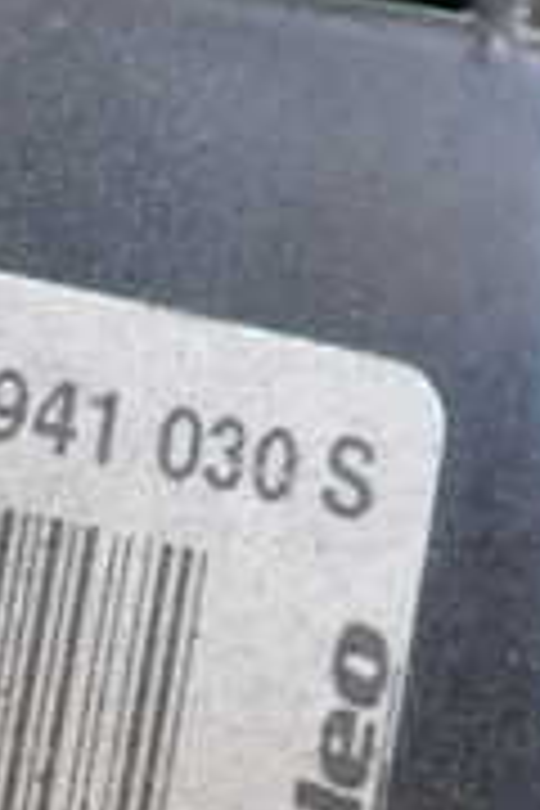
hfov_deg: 11.3
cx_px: -495
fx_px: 2497
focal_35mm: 111
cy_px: 644
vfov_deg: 18.3
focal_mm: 5.79
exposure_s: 1/50
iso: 200
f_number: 2.4
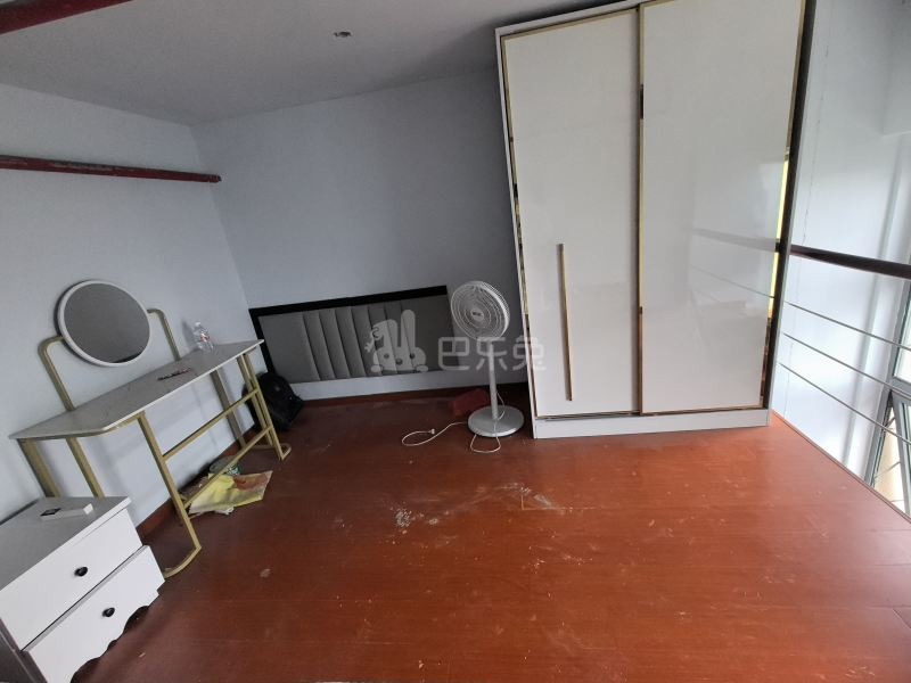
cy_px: 342
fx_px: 395
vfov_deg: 81.7
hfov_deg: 98.2
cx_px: 456
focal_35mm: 15
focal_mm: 1.95
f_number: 2.2
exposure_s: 1/50
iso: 125
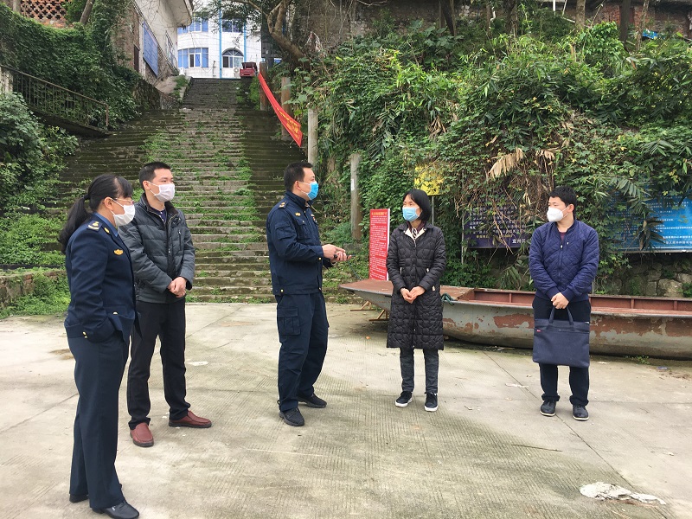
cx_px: 346
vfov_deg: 48.2
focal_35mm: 29
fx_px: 580
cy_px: 260
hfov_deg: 61.7
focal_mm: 4.15
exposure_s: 1/239
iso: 25
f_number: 2.2
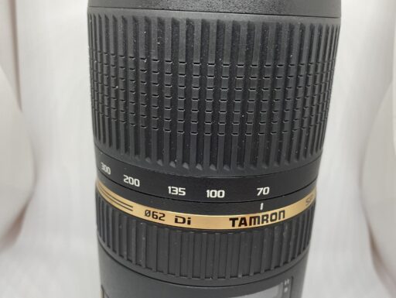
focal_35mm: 26
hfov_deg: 67.3
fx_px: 298
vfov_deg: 53.1
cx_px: 198
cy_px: 149
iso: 100
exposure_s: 1/122
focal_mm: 4.25
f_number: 1.8
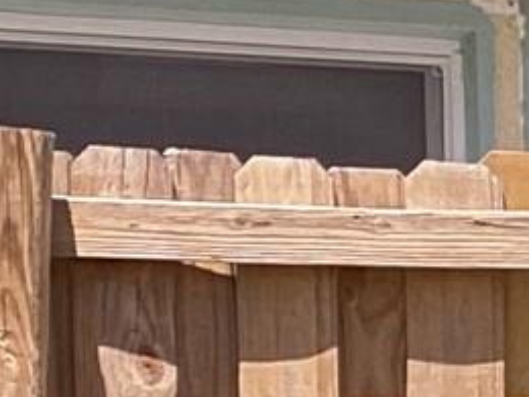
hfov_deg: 6.6
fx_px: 3729
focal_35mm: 244
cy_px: 837
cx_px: 2035
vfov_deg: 5.9
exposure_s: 1/146
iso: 25
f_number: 2.4
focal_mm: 3.3
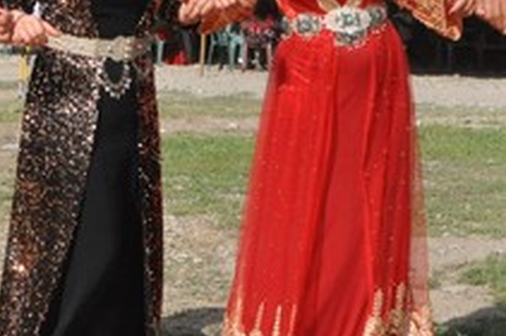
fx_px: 2091
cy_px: 18
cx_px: 5
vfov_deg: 9.1
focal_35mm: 149
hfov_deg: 13.6
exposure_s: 1/1000
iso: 1250
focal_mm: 30
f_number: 16
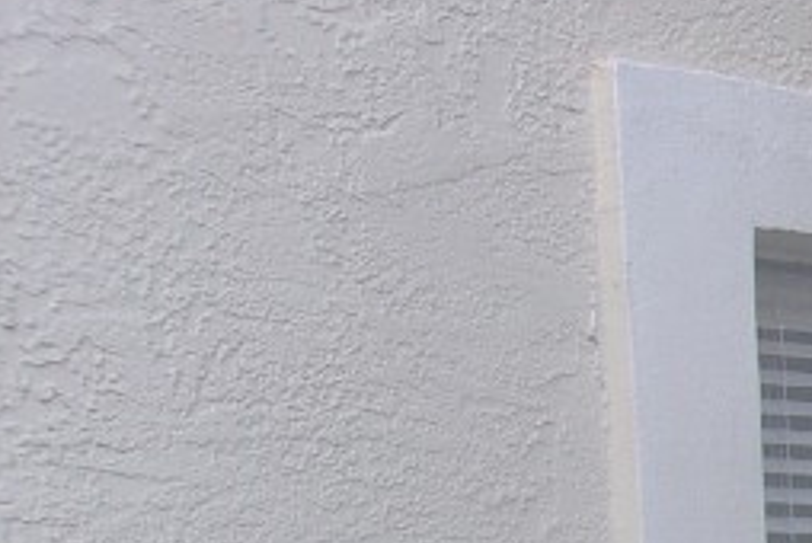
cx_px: 1605
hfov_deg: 14.9
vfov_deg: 11.6
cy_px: 821
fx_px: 2552
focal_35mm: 113
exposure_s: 1/140
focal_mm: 4.9
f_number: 3
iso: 80
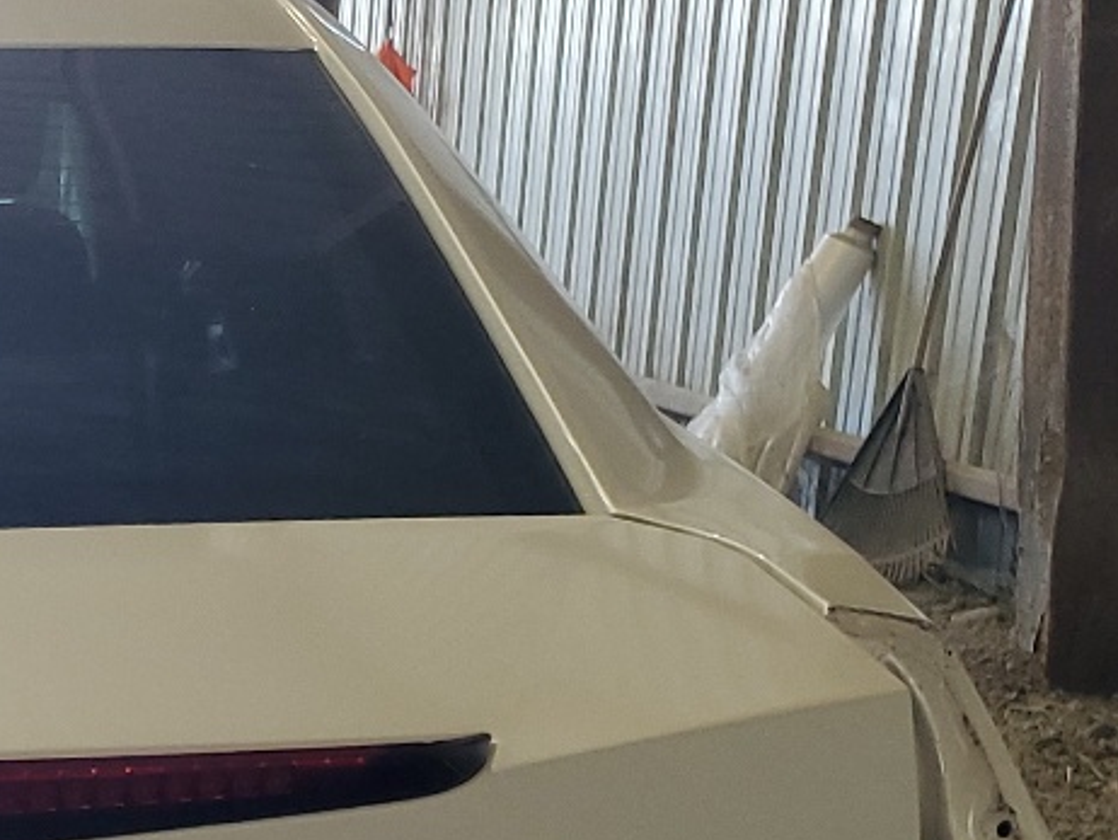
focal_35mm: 90
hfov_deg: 19.4
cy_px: 1201
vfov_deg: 15.4
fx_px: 2908
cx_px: -486
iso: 66
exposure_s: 1/60.2
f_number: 1.5
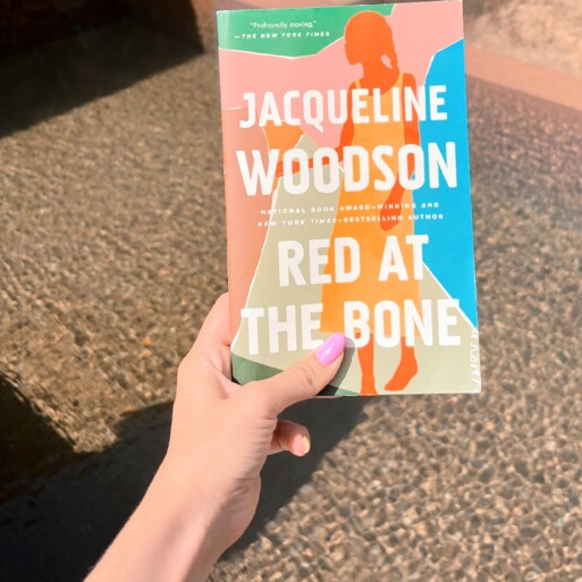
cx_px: 380
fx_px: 818
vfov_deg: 38.2
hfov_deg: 38.8
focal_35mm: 43
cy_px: 146
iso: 50
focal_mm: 5.1
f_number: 1.6
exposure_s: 1/3876
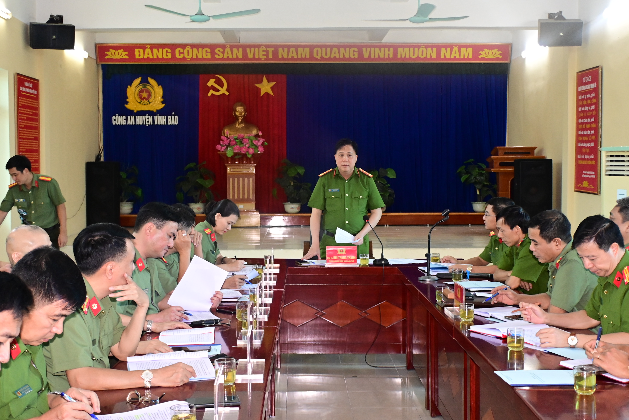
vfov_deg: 28.1
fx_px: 839
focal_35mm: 48
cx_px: 314
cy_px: 210
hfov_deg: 41.1
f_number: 4
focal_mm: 32
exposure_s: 1/200
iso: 2500
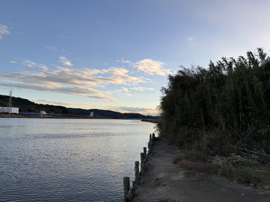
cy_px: 101
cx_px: 135
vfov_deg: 56.8
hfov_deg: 71.6
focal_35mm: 24
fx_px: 187
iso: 80
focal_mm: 6.76
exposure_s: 1/2174
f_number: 1.78
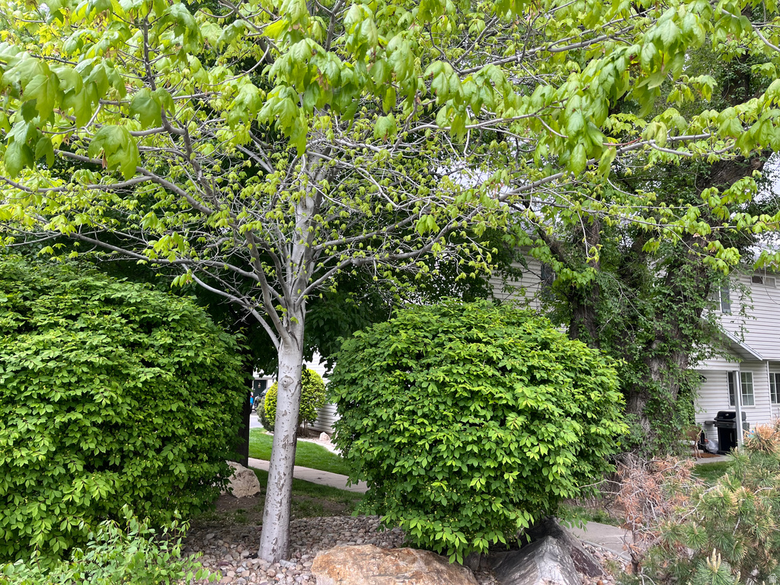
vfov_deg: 53.1
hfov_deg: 67.3
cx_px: 390
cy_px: 292
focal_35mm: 26
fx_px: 586
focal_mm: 5.1
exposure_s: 1/309
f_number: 1.6
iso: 50
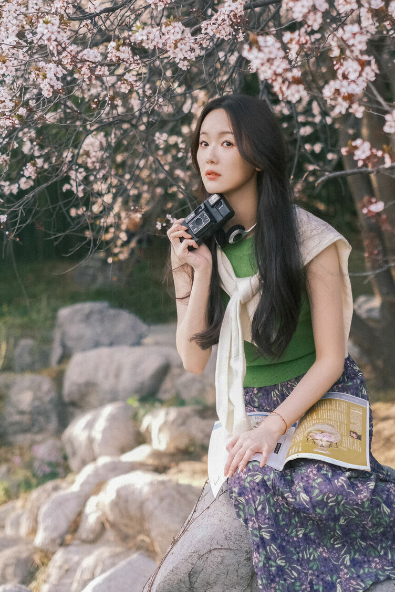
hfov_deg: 18.4
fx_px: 1218
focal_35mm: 74
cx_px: 154
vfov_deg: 27.2
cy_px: 217
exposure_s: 1/2900
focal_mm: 35
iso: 2000
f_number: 2
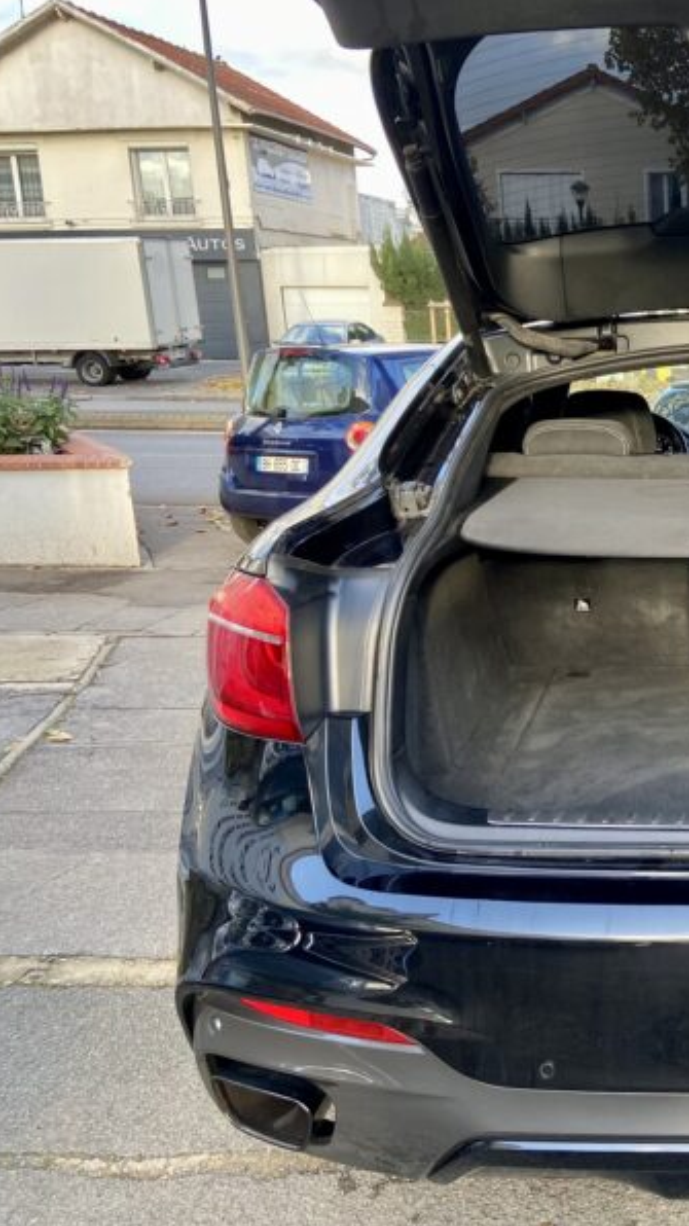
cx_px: 767
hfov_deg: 28.2
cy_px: 611
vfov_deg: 52.8
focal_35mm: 38
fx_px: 1235
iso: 50
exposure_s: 1/122
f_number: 1.8
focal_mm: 4.25
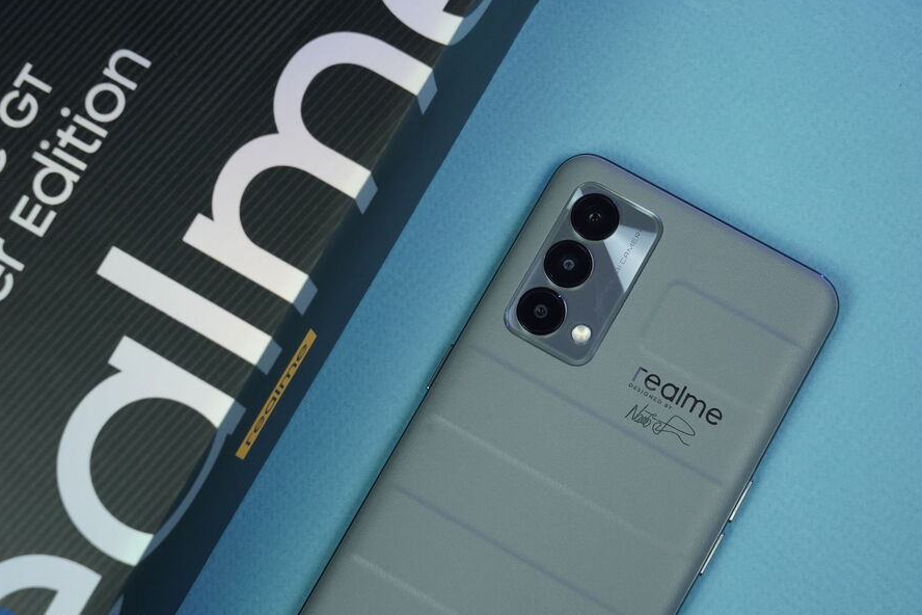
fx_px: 1716
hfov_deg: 30.1
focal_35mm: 67
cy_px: 323
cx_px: 468
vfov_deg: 20.3
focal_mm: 62
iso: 4000
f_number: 10
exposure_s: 1/160
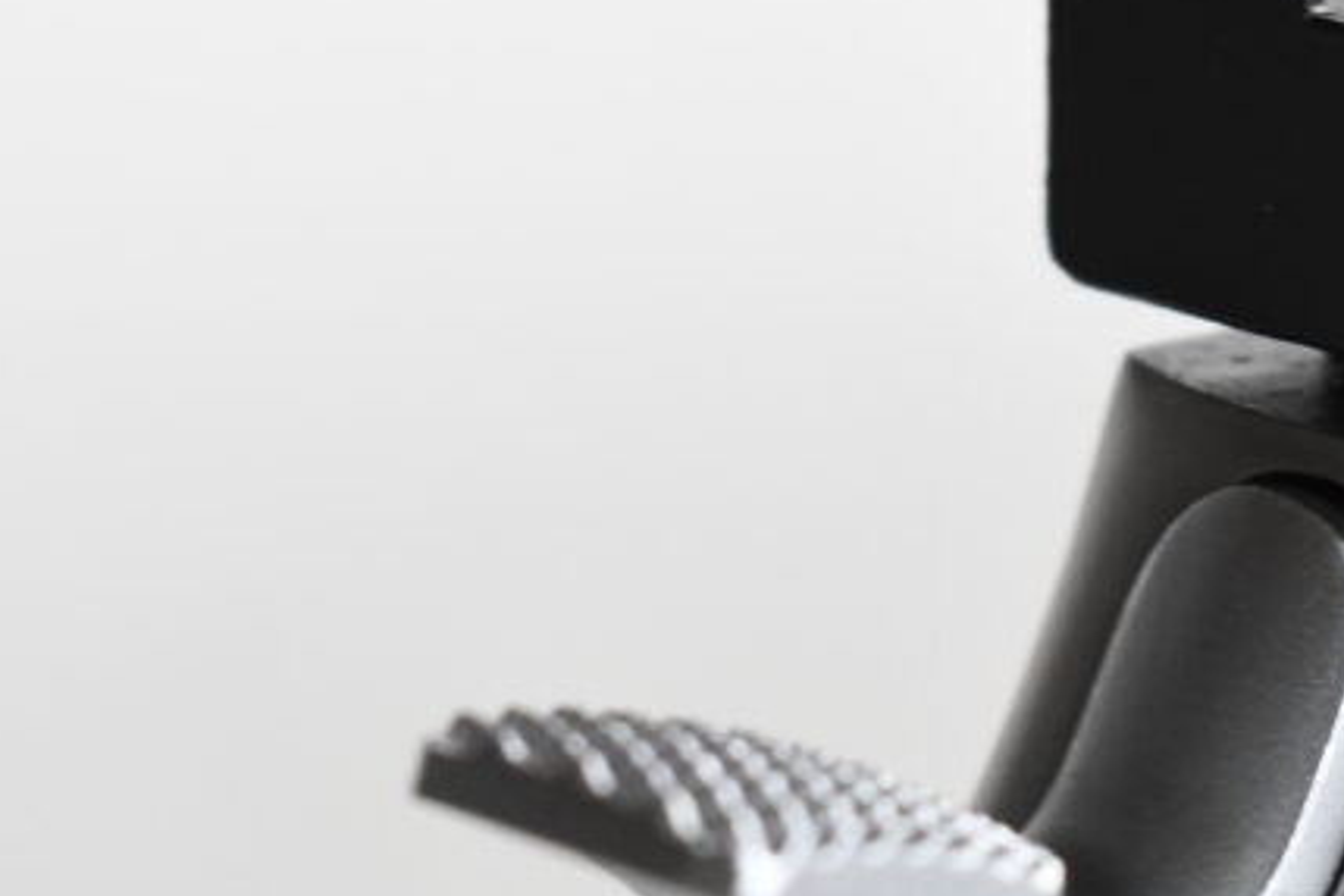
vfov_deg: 7.4
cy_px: 221
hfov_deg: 11.0
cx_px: 1278
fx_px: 6943
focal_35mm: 186
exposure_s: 1/60
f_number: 10
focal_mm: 52
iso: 2000
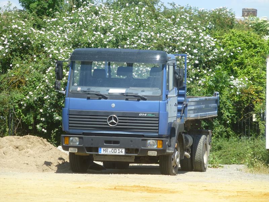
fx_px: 2059
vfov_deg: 5.6
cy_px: 101
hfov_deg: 7.5
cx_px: 134
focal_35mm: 265
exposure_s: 1/250
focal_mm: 47.3
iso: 100
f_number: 5.8
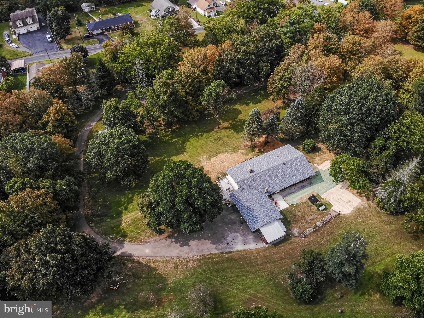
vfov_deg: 56.8
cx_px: 212
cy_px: 159
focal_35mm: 24
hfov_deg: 71.6
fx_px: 294
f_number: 2.8
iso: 100
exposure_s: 1/180
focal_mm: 4.5
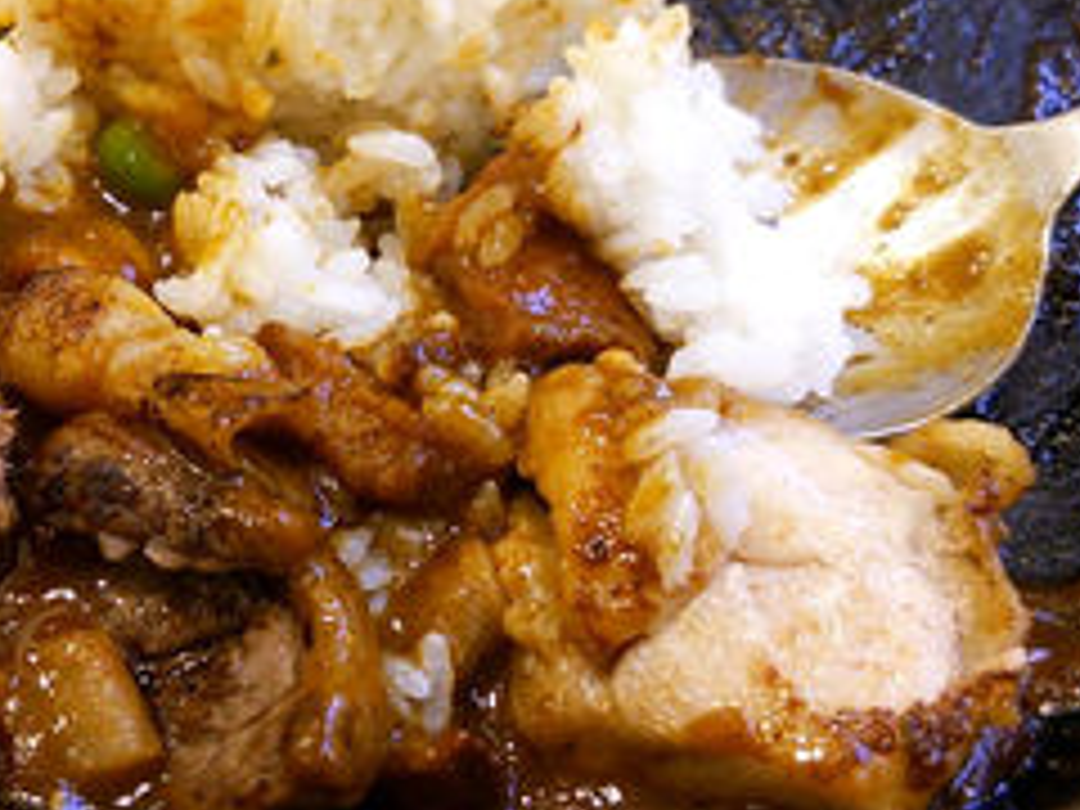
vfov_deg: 28.9
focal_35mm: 50
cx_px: 243
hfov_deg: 37.1
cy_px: 266
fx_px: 1560
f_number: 1.94
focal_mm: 4.06
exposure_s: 1/44
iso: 125
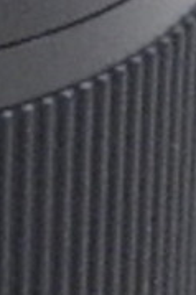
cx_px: -229
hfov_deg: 2.0
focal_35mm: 698
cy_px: -168
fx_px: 5711
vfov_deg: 2.9
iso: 800
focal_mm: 17.7
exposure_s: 1/30
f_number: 4.6
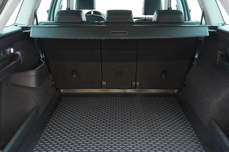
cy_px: 76
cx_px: 114
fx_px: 229
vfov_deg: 36.9
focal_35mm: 36
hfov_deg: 53.1
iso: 640
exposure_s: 1/40
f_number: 2.8
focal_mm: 24
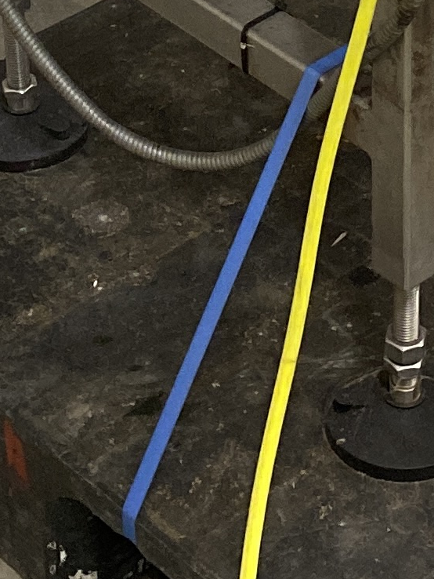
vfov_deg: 12.1
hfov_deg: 10.3
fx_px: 2372
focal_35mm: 142
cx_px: 479
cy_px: -635
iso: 400
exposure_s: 1/50
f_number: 1.8
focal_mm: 4.25
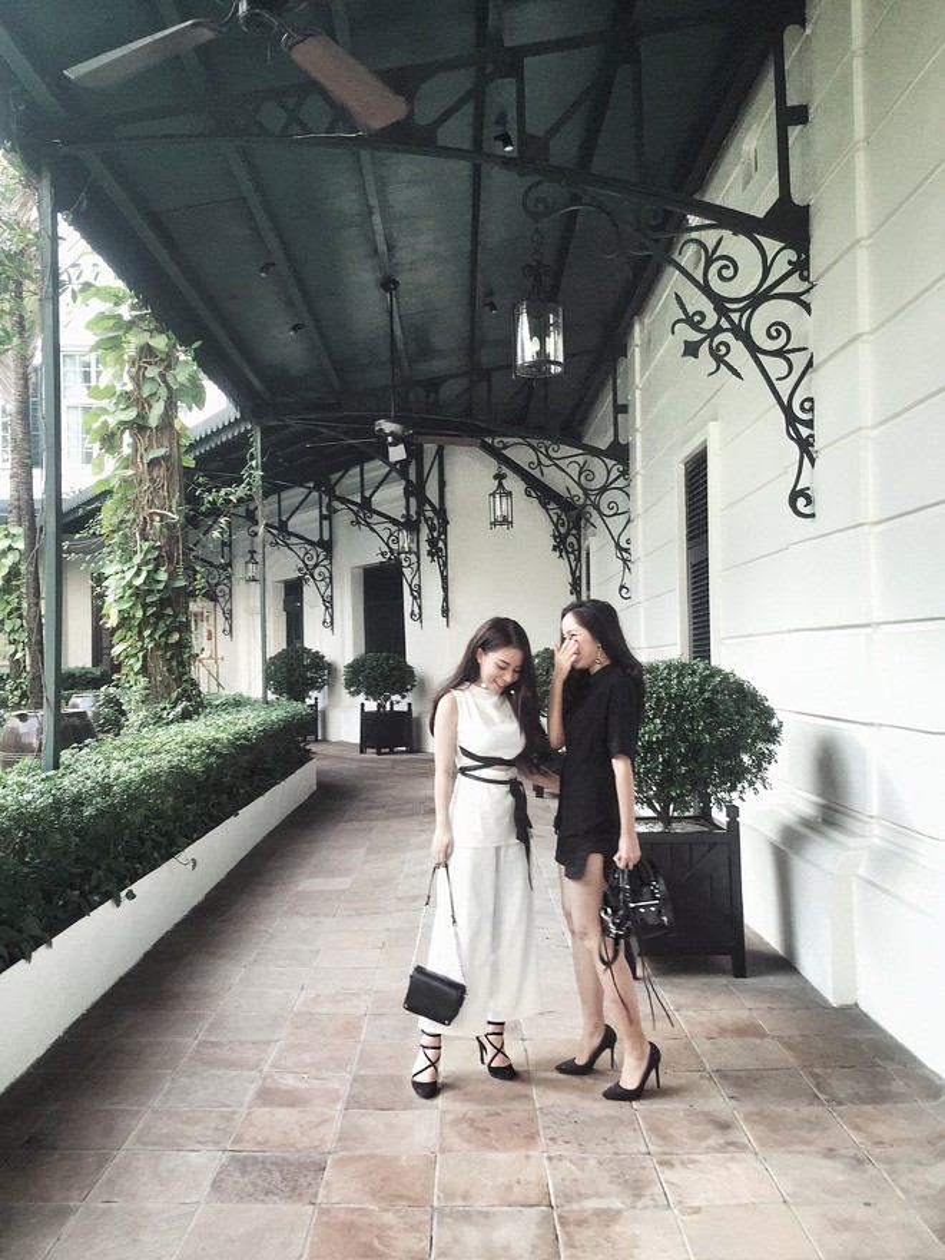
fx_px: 1056
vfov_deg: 61.7
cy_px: 630
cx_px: 472
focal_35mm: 29
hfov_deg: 48.2
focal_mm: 4.15
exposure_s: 1/50
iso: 40
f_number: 2.2
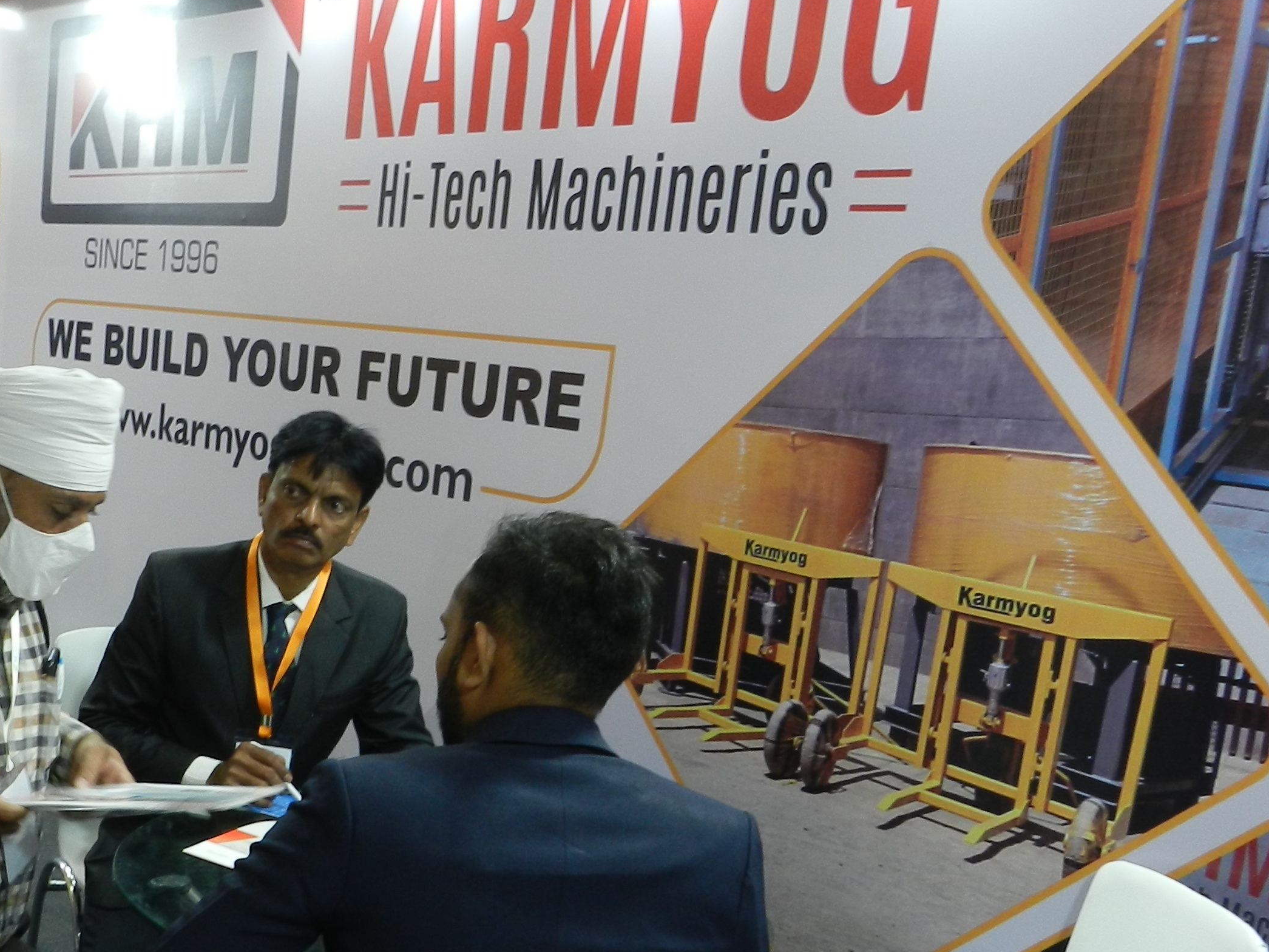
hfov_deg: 41.7
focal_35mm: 44
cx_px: 327
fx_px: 1613
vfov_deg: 32.6
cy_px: 640
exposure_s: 1/40
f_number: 3.4
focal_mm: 4
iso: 160
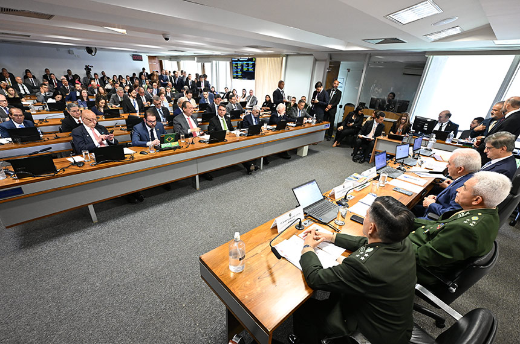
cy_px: 172
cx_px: 260
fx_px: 202
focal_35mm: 14
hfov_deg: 104.4
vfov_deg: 81.0
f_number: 3.2
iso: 2000
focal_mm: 14
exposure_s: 1/100
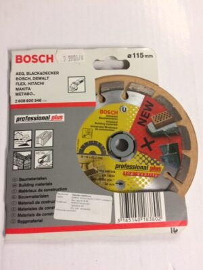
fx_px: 227
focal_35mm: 29
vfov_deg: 61.7
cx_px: 102
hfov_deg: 48.2
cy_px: 135
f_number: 2.2
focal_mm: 4.15
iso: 160
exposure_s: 1/33
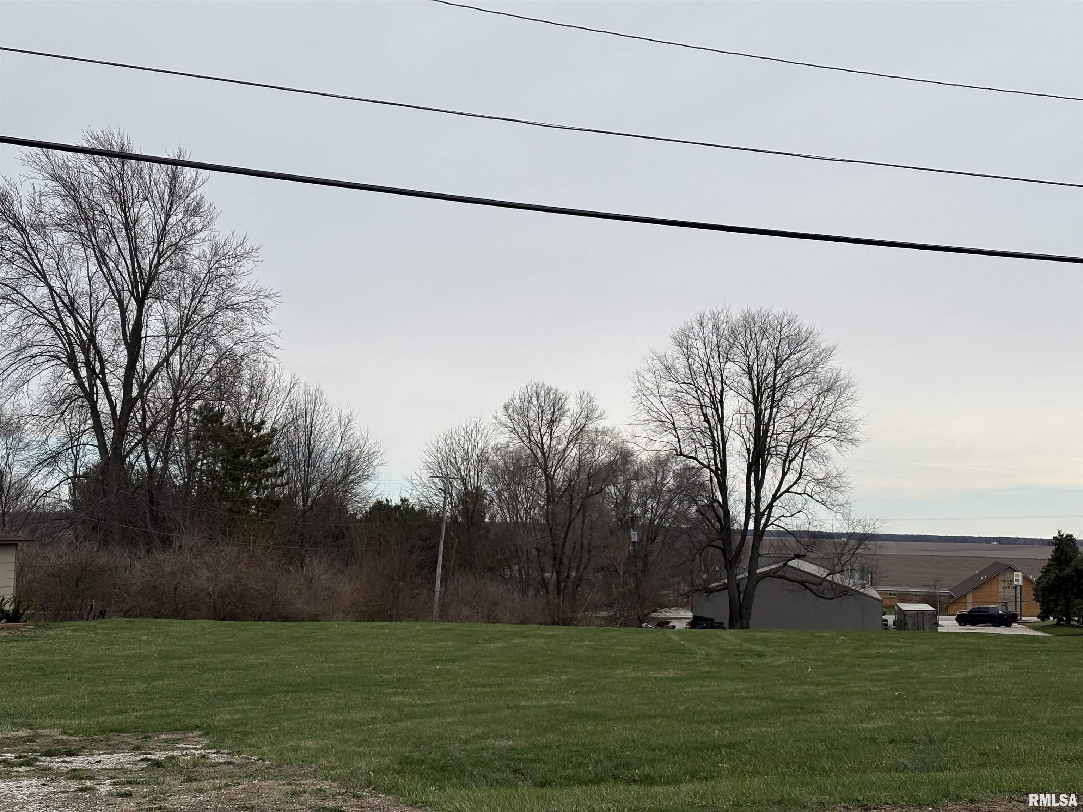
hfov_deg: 36.8
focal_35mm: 52
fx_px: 1627
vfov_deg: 28.0
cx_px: 542
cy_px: 406
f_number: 1.6
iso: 40
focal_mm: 5.96
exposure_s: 1/4065
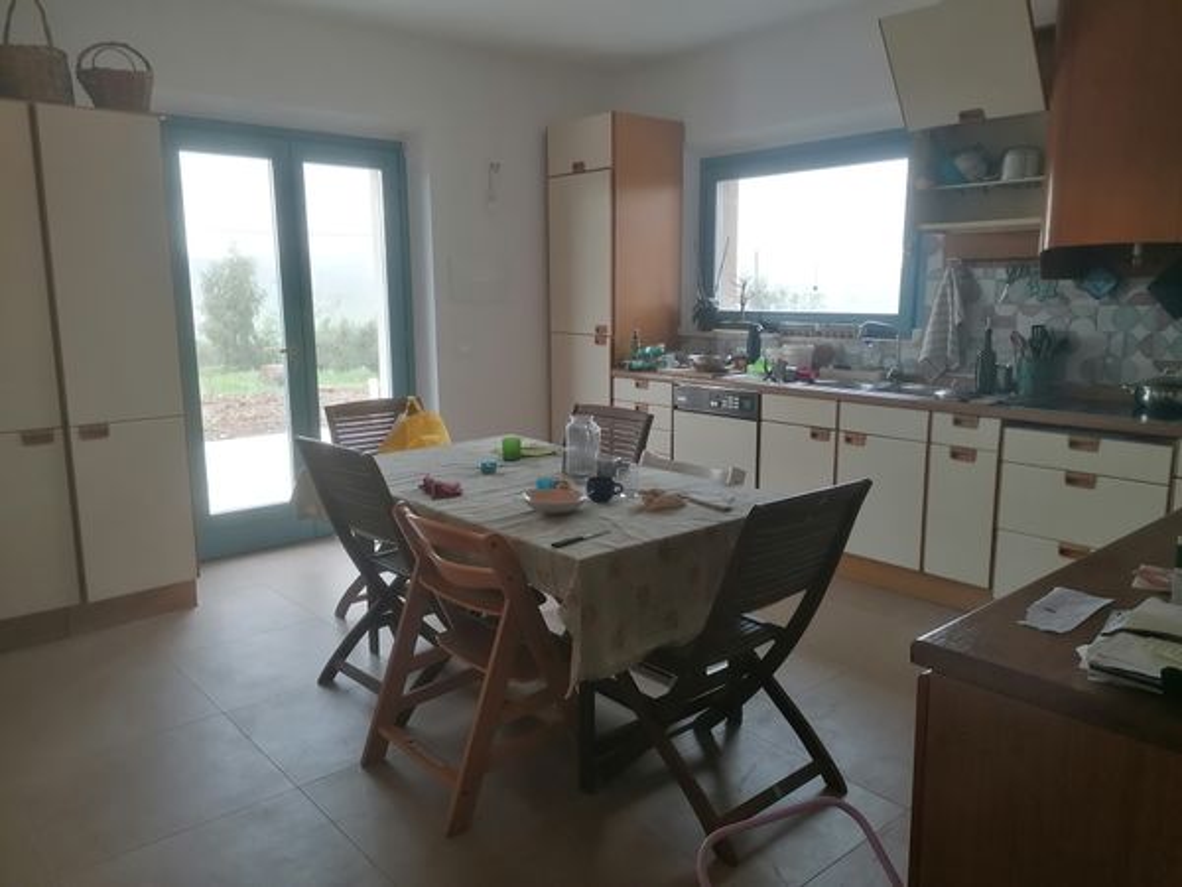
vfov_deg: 51.4
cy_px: 444
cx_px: 591
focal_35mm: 27
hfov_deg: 65.3
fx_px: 922
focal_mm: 4.75
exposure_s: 1/33.3
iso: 160
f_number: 1.8
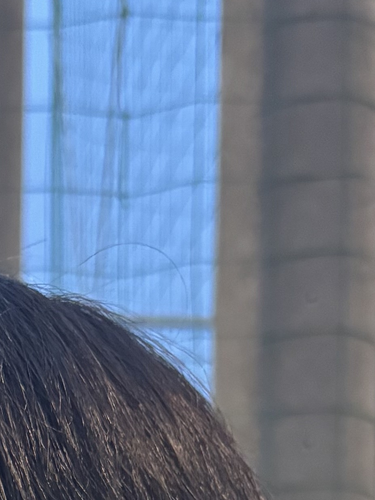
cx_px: -52
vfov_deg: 13.4
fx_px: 1734
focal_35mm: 120
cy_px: 1078
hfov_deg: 12.1
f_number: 1.6
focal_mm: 5.96
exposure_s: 1/60
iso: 400
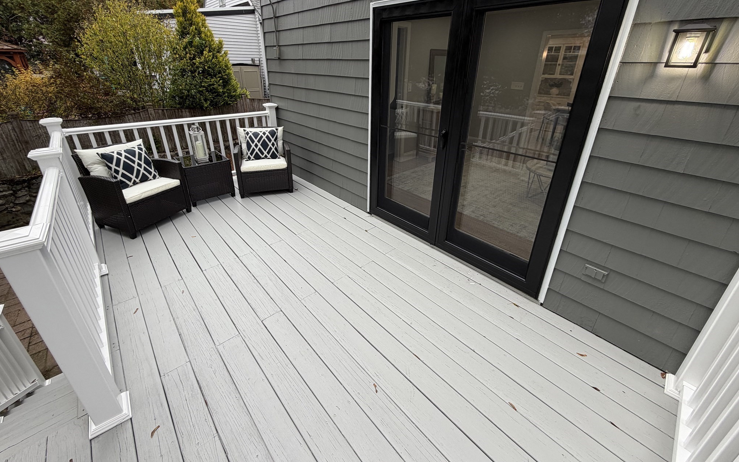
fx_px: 302
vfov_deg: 74.1
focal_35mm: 15
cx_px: 371
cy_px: 187
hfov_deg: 101.5
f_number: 2.2
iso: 40
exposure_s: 1/120
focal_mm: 2.22
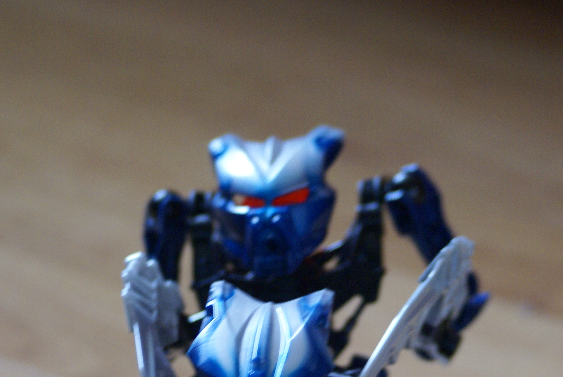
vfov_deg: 6.5
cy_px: 360
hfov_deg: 9.7
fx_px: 3319
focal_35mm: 212
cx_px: 319
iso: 400
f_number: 4.5
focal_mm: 70
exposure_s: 1/80
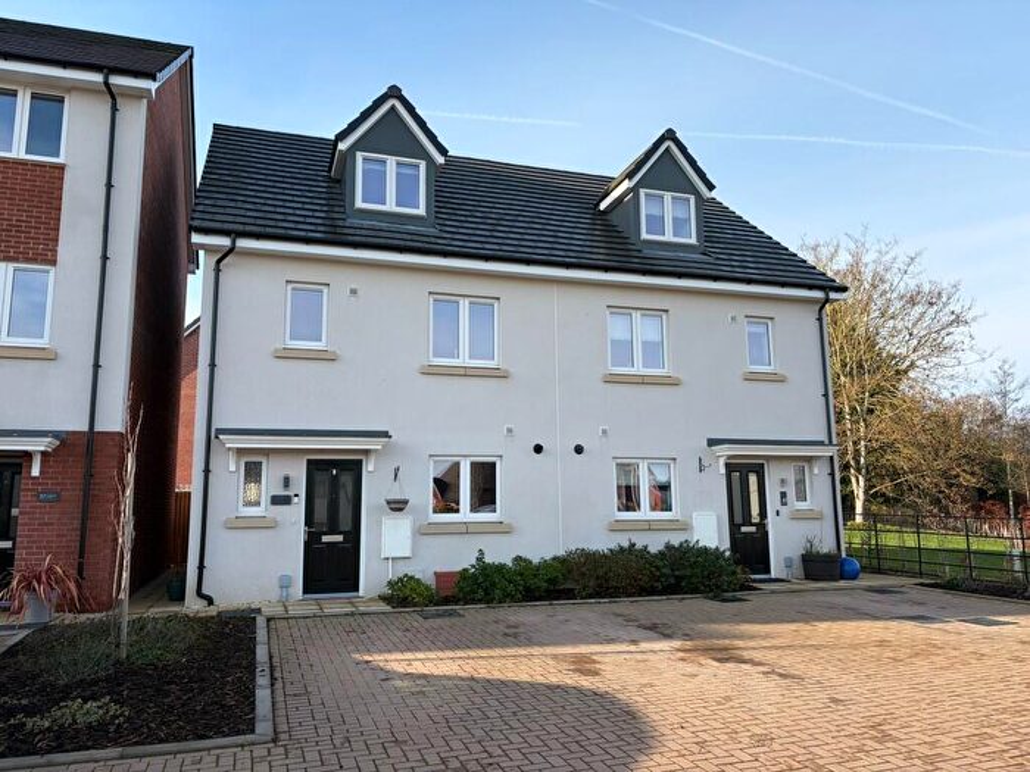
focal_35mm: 26
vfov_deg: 53.1
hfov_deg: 67.3
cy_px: 386
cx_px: 515
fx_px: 774
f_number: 1.6
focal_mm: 5.96
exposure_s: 1/1311
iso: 50
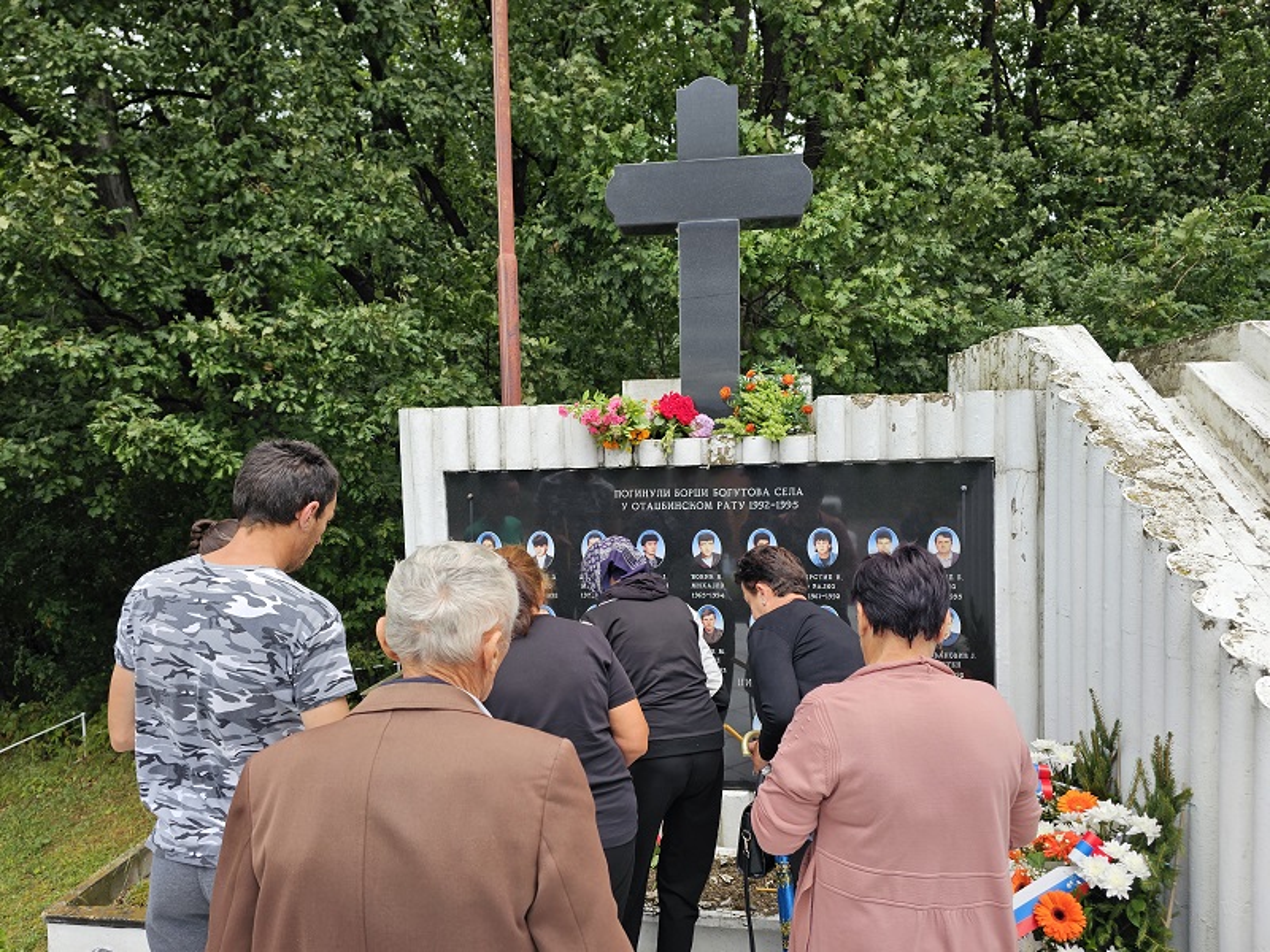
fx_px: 844
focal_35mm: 23
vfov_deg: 58.9
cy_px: 476
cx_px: 635
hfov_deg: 73.9
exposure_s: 1/180
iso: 16
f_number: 1.7
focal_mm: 6.3
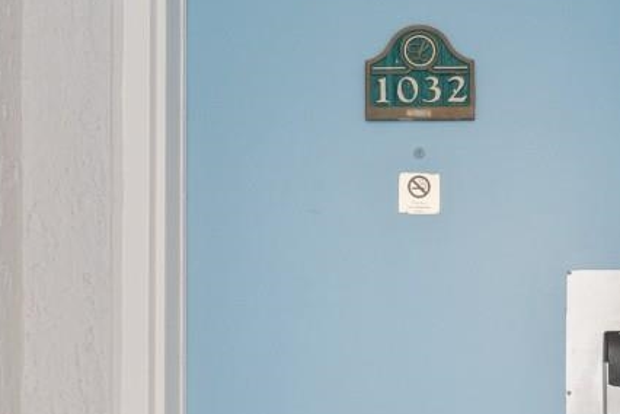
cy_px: 337
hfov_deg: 34.5
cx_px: 447
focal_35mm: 57
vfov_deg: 23.4
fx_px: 982
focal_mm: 10
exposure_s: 1/1.25
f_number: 4.5
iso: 100
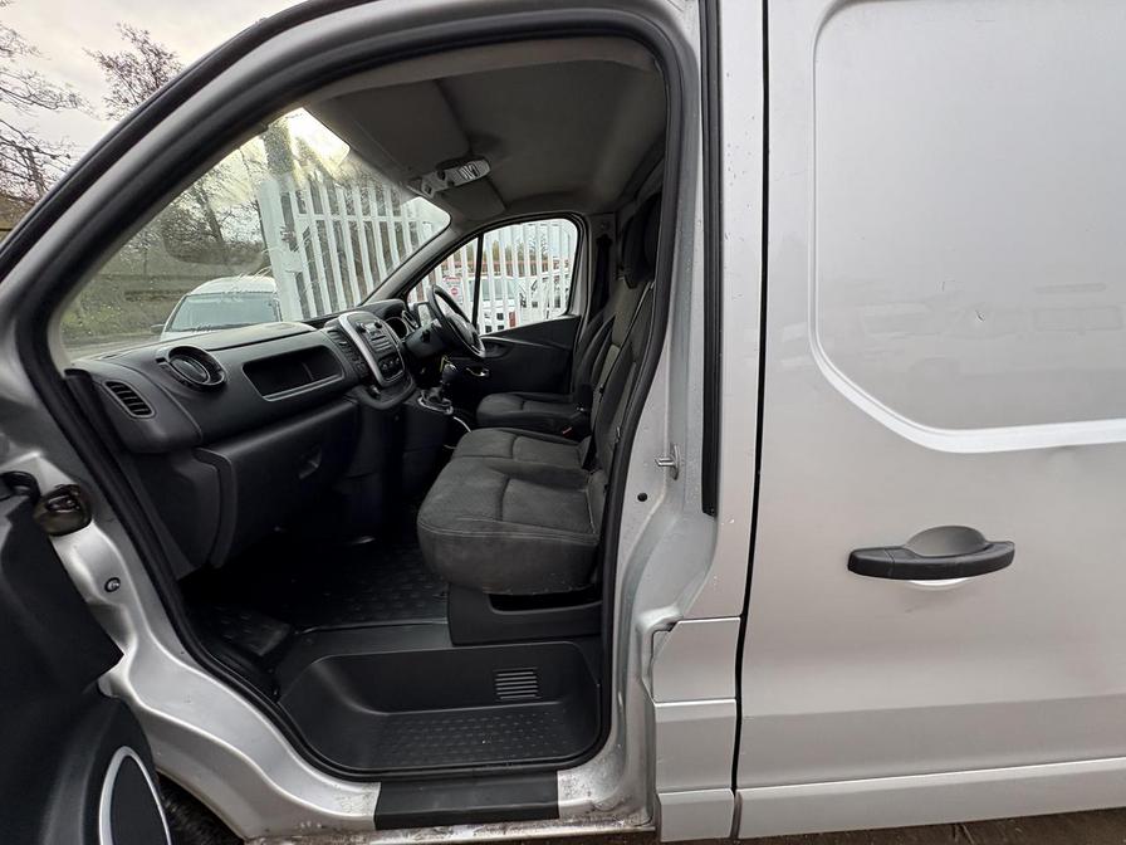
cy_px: 422
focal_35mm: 14
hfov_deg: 102.1
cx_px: 563
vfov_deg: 85.7
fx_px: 455
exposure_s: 1/102
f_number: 2.2
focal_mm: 2.22
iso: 50
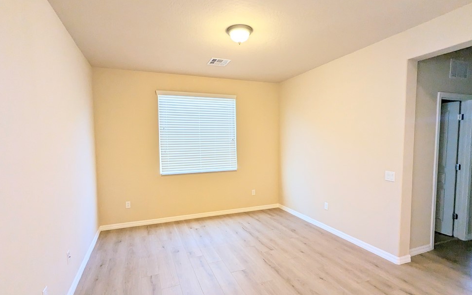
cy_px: 156
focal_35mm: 18
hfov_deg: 91.1
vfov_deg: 65.0
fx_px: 232
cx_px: 233
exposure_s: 1/120
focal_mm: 2.35
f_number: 2.2
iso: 189
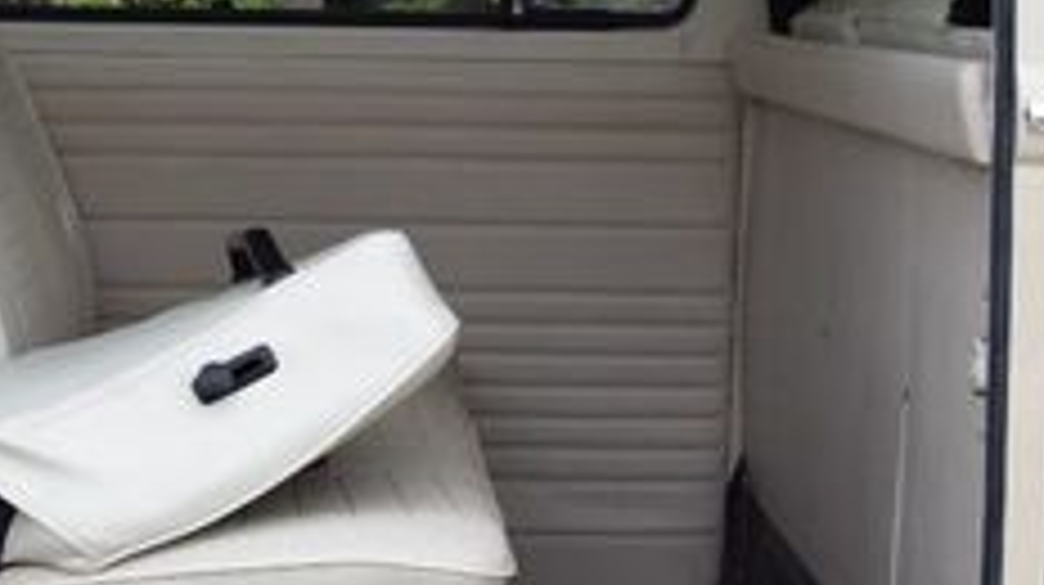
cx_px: 320
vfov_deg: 11.1
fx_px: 2999
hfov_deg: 19.7
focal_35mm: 108
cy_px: 362
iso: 400
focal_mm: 25
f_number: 7.1
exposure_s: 1/200
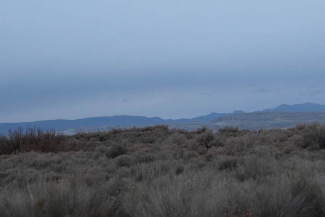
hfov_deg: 11.6
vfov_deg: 7.8
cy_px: 100
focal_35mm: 177
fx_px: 1597
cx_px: 245
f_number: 5.3
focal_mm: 72
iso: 2200
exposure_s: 1/125
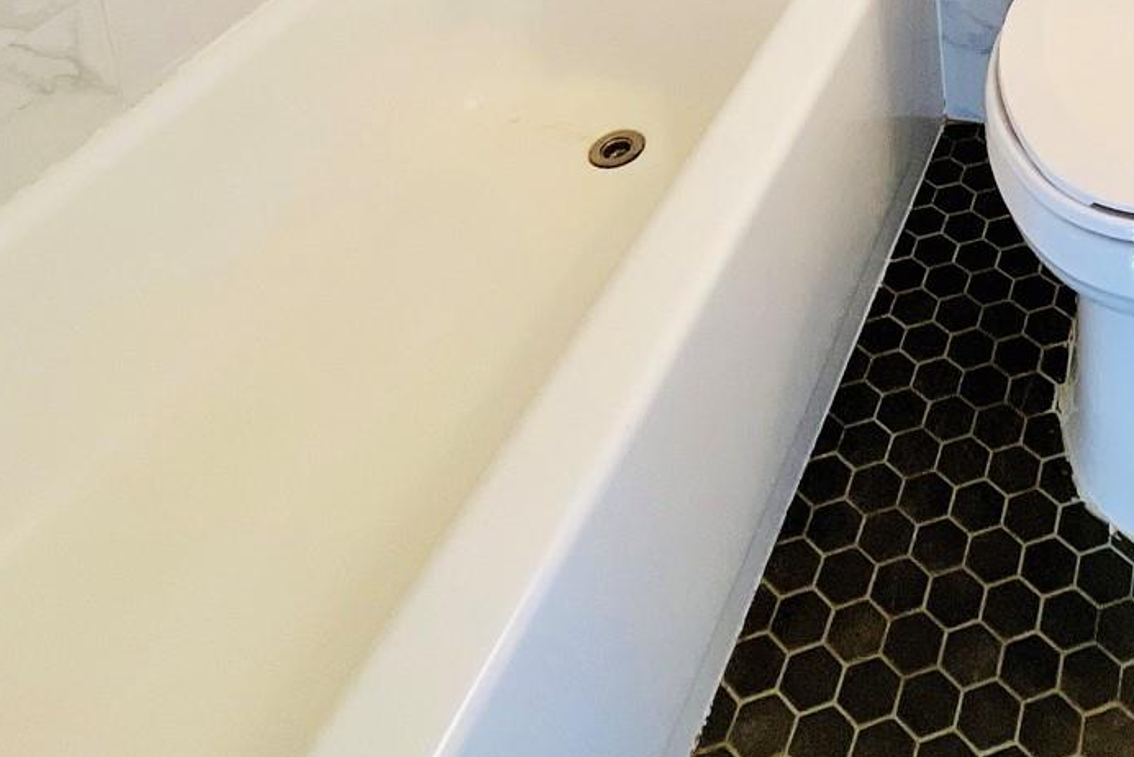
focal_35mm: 40
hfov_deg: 44.7
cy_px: -480
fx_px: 1260
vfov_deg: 23.6
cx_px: 988
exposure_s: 1/60
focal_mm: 1.57
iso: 200
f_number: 1.8
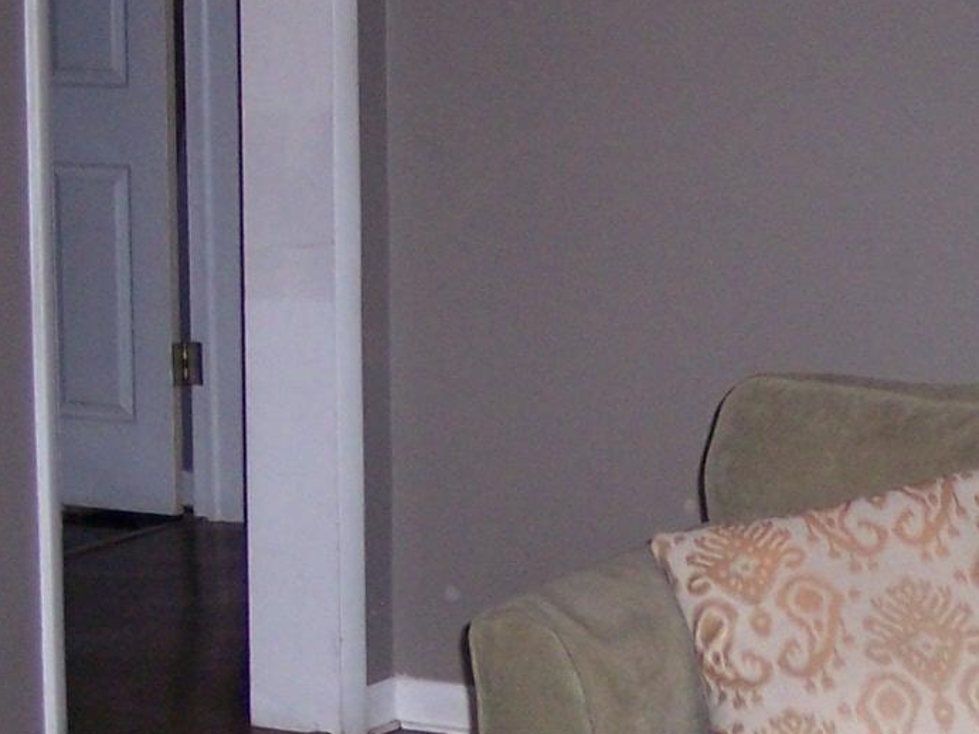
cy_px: 674
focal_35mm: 130
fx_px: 3676
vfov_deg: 11.3
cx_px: 823
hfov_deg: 15.0
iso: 140
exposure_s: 1/60
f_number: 2.8
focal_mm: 8
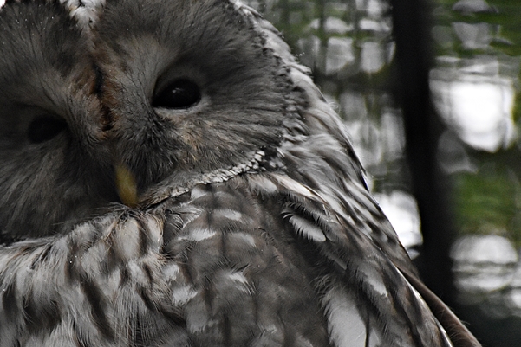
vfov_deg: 3.8
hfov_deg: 5.8
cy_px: 206
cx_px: 173
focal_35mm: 358
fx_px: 5182
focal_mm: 140
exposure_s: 1/500
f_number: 5.6
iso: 3200
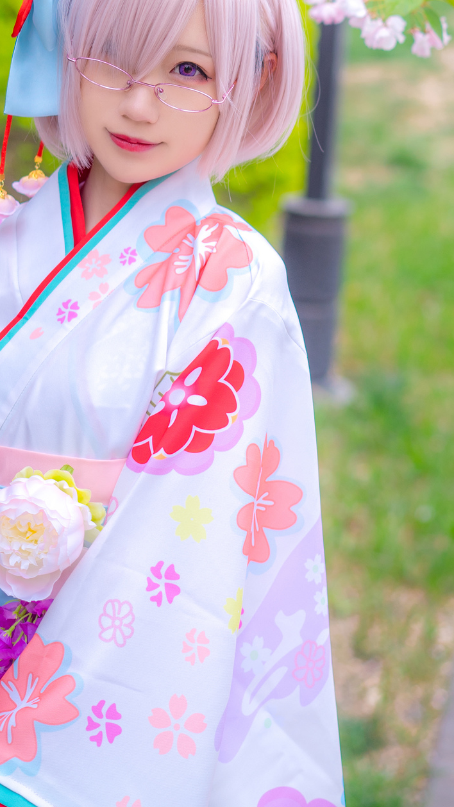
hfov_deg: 11.7
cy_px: 213
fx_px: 2205
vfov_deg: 20.6
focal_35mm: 103
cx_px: 103
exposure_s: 1/125
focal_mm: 55
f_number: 2.5
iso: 100
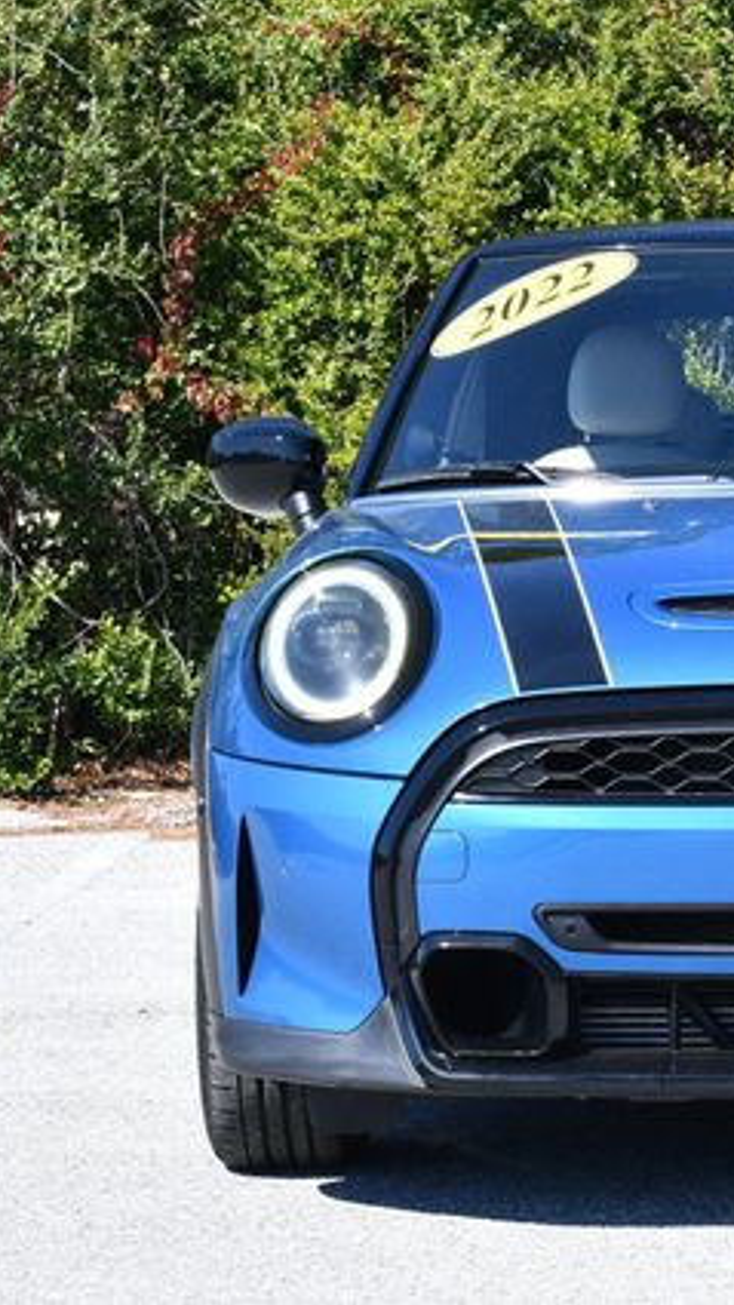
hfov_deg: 8.5
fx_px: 4914
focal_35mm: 142
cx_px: 802
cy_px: 651
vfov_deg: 15.1
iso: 180
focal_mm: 45
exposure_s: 1/250
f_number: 8
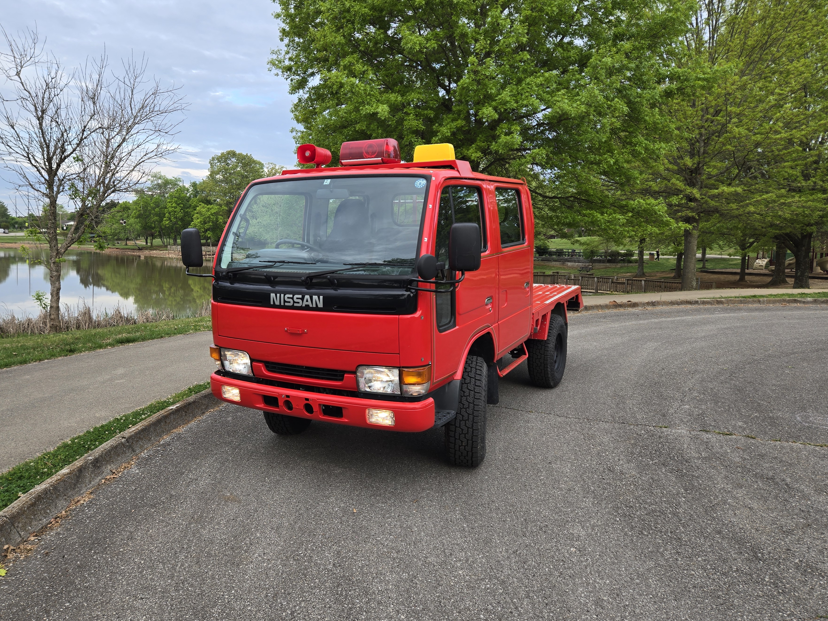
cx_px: 368
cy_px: 295
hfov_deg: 67.1
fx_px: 622
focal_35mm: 26
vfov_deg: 53.0
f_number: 1.8
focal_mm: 5.4
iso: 25
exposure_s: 1/300
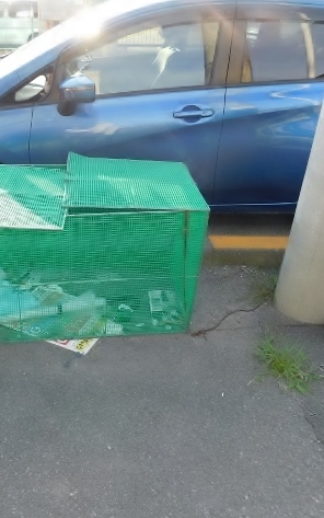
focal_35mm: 33
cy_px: 260
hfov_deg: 37.5
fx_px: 466
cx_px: 84
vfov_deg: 58.1
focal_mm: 4
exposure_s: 1/320
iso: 125
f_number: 3
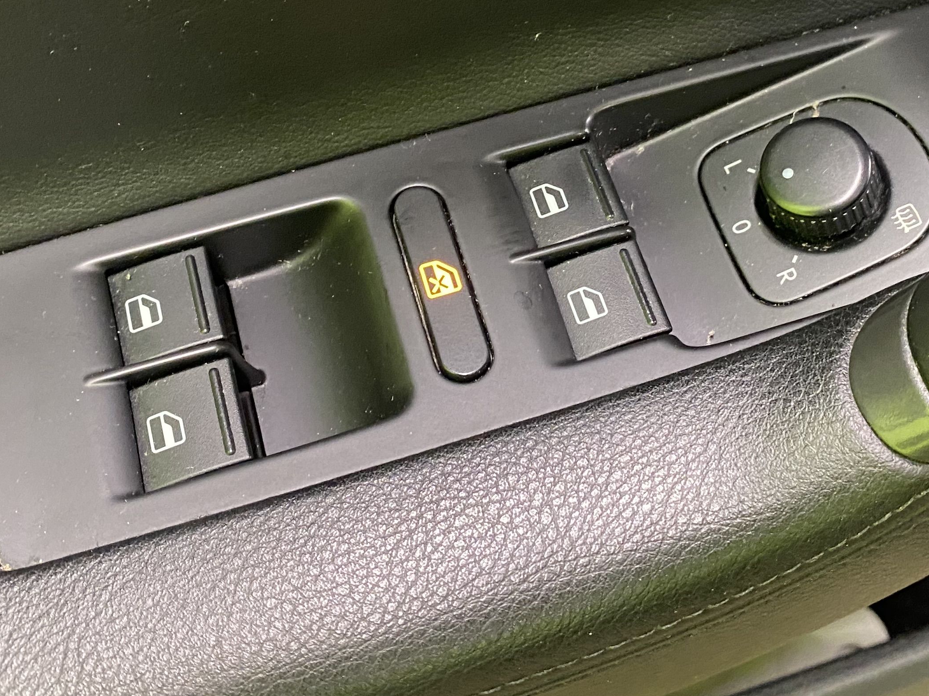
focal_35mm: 50
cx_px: 579
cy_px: 166
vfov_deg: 28.6
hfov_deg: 38.0
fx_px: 1342
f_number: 1.8
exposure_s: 1/25
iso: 500
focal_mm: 4.25
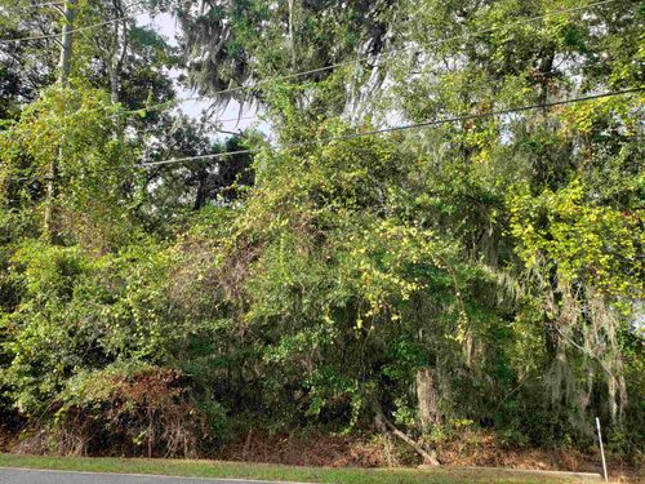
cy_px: 242
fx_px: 484
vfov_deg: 53.1
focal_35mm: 26
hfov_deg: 67.3
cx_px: 322
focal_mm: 4.3
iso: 50
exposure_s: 1/441
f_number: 2.4
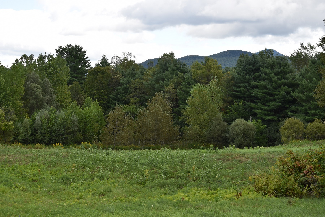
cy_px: 108
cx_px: 162
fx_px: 745
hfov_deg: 24.6
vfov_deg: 16.6
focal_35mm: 82
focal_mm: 55
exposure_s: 1/160
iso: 100
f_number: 6.3
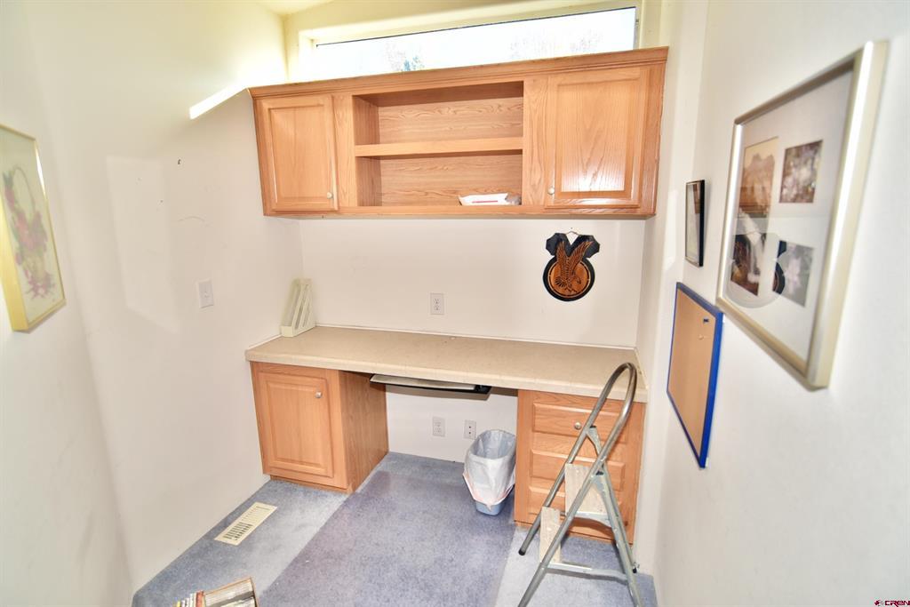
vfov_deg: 67.4
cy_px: 304
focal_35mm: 18
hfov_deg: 90.0
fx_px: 455
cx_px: 455
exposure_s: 1/320
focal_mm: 18
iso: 400
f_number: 3.5
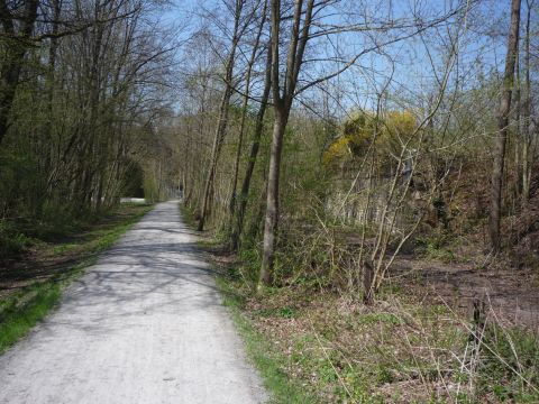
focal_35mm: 32
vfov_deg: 44.2
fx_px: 498
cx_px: 270
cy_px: 202
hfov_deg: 56.8
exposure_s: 1/400
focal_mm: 5.2
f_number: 4.5
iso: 100
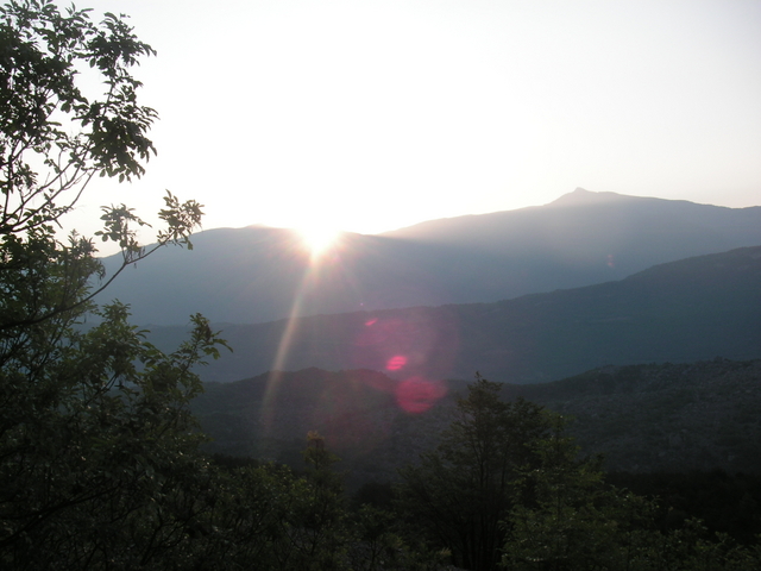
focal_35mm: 38
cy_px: 286
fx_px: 835
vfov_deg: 37.7
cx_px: 380
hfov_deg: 49.0
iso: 50
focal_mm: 6.3
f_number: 6.6
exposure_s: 1/250
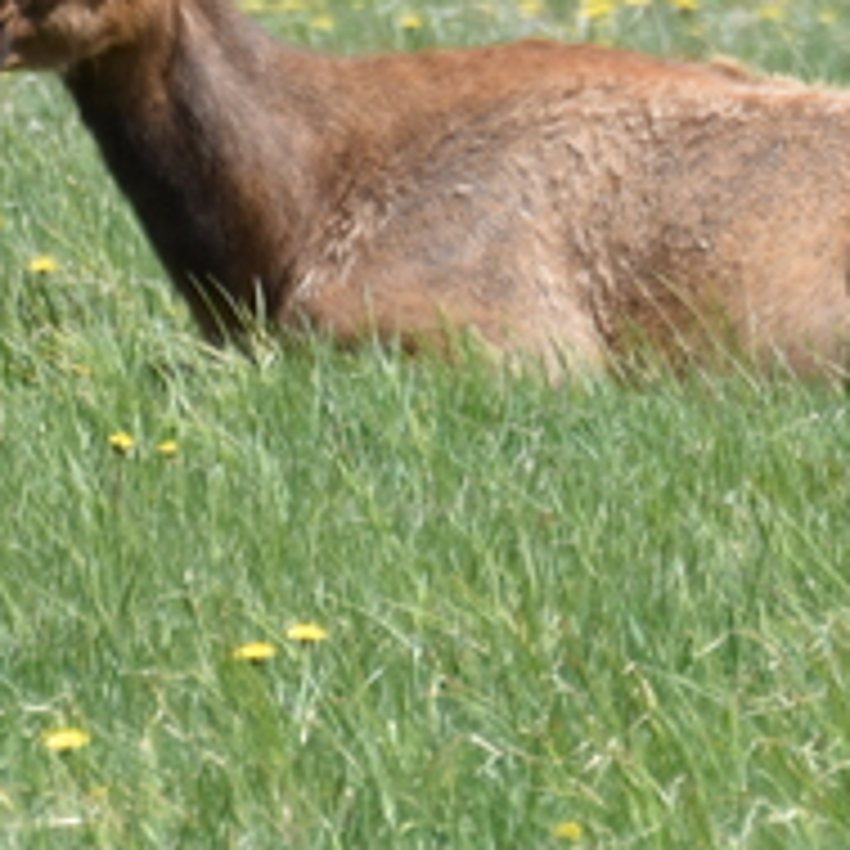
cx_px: 526
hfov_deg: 1.0
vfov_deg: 1.0
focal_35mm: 1731
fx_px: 48089
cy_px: -4
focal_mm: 300
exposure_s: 1/640
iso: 200
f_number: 5.6
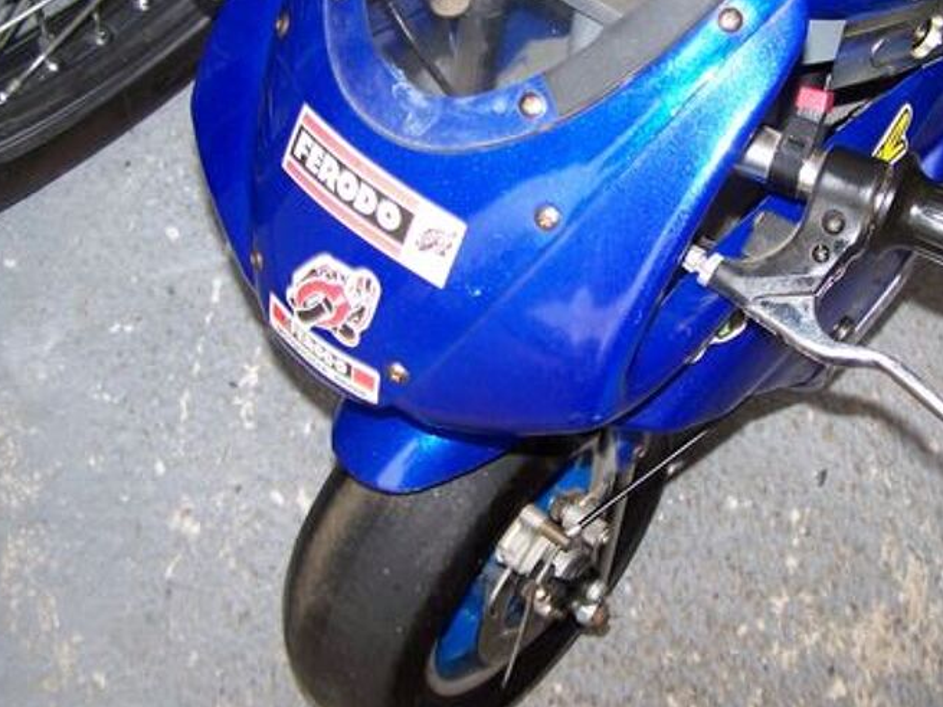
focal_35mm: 58
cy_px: 215
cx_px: 632
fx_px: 1580
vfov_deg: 25.0
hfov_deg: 32.9
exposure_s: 1/60
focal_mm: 6.3
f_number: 2.8
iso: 80
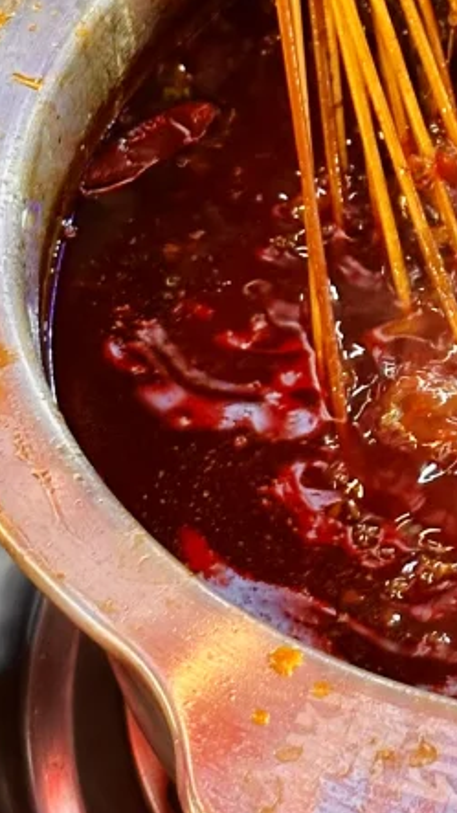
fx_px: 3664
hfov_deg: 7.0
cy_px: 329
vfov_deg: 12.7
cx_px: 703
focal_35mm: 170
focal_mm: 6.86
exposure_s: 1/50
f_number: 1.78
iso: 200
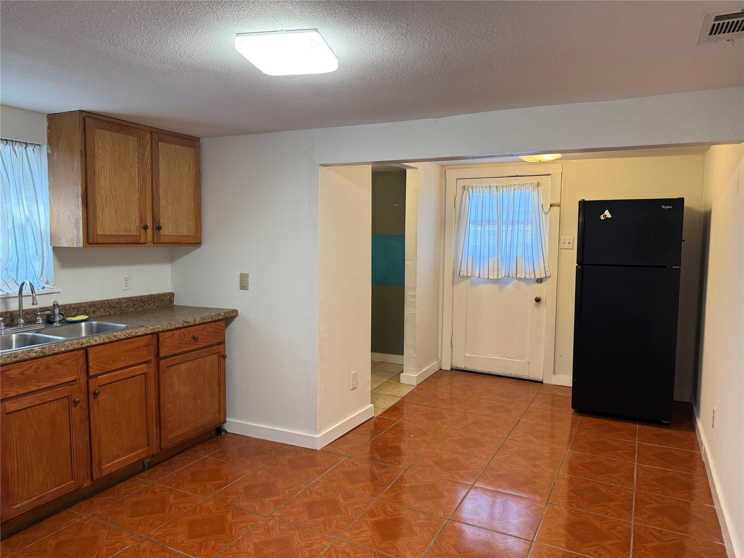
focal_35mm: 24
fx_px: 516
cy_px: 279
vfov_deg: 56.8
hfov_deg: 71.6
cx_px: 372
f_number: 1.78
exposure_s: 1/60
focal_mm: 6.76
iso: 100
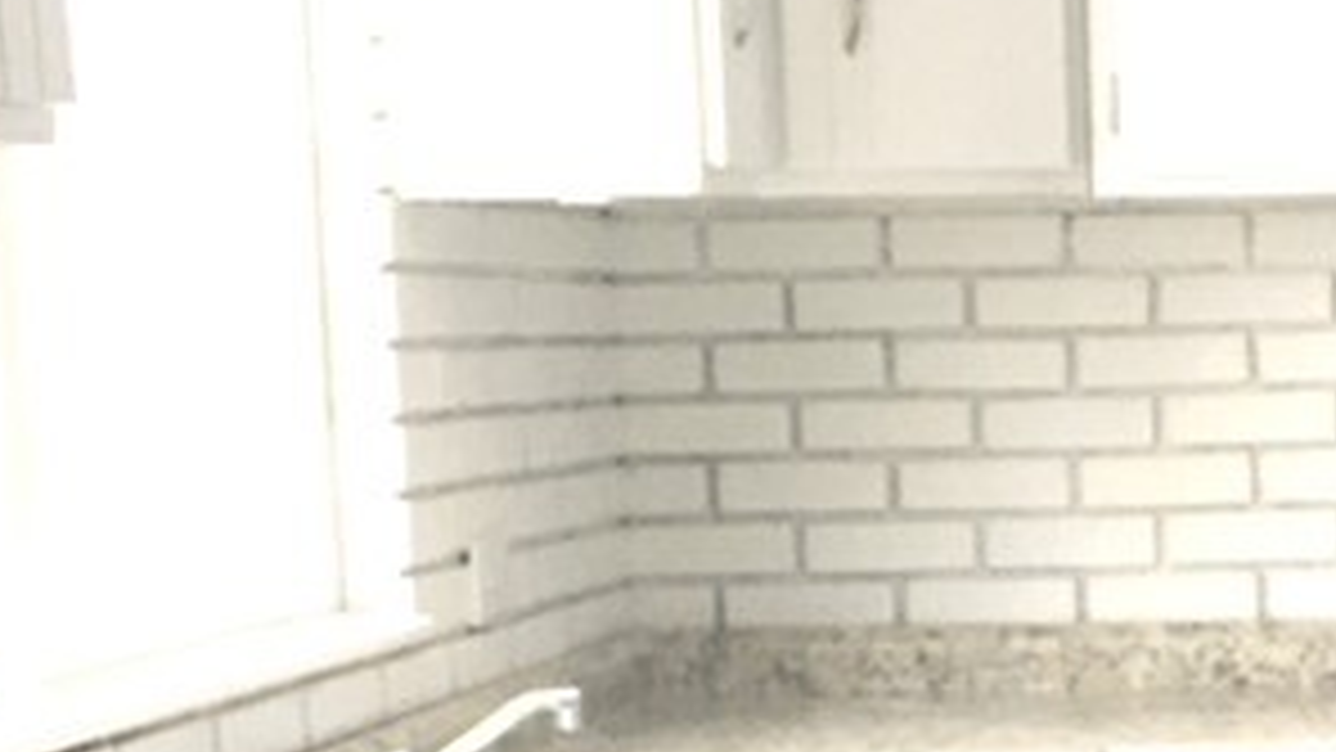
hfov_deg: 18.9
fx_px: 3861
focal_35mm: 109
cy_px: 793
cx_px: 1444
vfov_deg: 11.0
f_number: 2.2
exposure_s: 1/30
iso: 25
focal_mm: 4.15
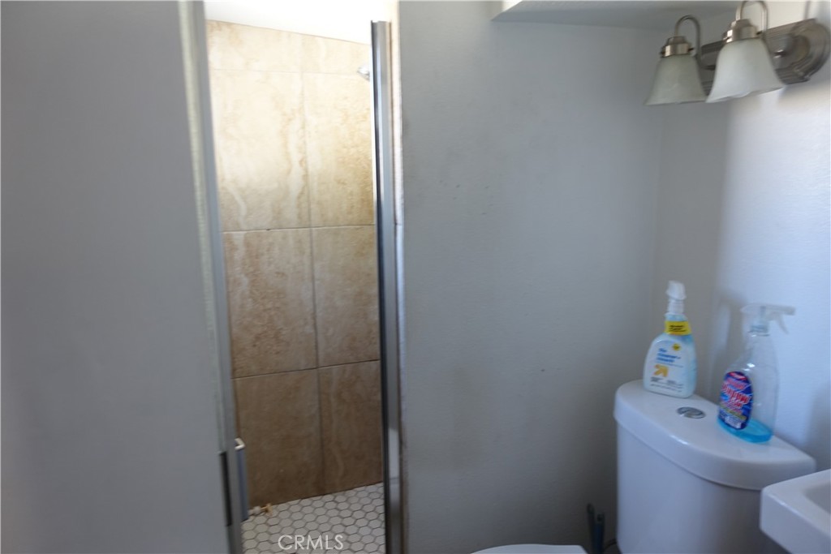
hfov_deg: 73.7
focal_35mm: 24
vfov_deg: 53.1
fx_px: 554
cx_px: 416
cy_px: 277
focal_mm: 8.8
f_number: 2
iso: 125
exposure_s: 1/30
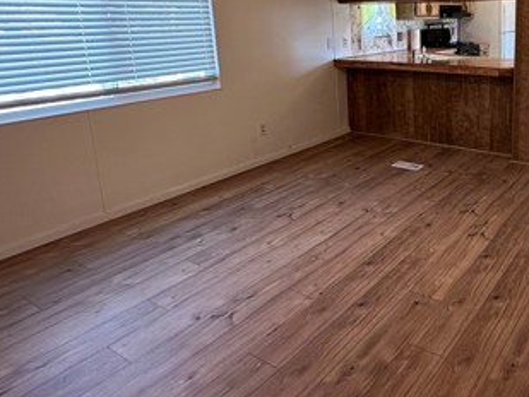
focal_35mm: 29
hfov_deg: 56.1
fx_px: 443
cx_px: 440
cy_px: 99
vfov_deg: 46.5
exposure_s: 1/60
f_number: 2.2
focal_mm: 2.22
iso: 160
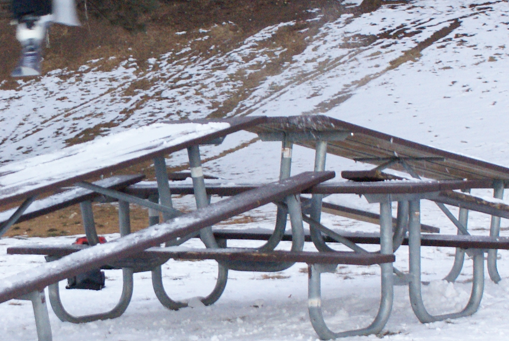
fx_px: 1628
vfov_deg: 11.9
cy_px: 139
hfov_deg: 17.6
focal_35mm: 115
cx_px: 96
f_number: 5
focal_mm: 28
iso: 800
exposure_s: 1/100
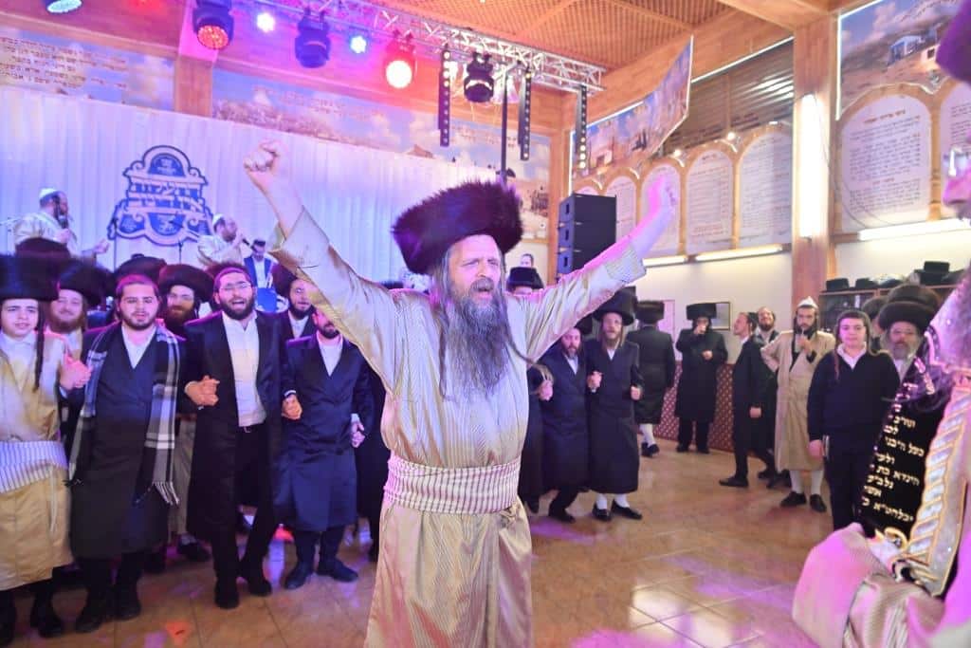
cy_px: 324
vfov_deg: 53.1
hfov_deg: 73.7
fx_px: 647
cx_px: 486
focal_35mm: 24
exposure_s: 1/160
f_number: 4
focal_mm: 24
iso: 800
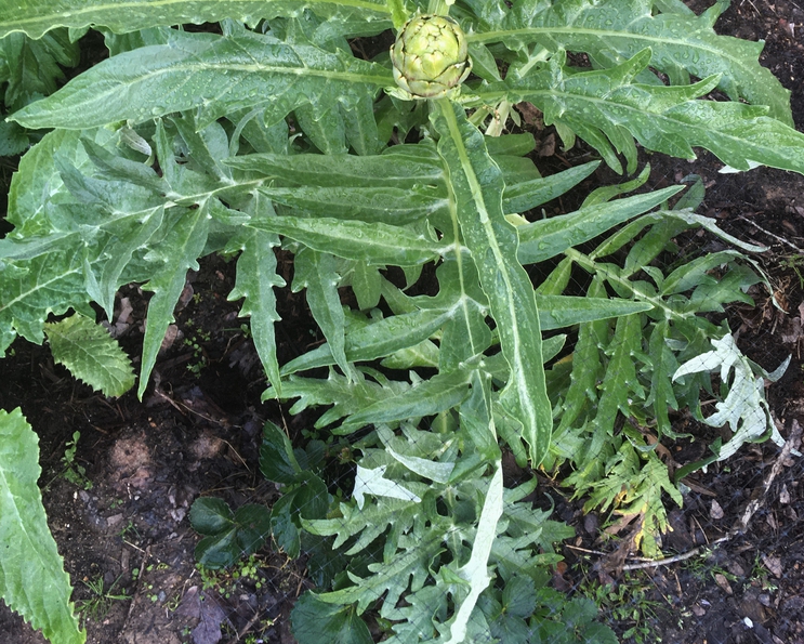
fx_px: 928
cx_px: 413
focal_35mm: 39
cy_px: 143
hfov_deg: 46.8
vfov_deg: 37.1
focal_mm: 4.15
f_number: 2.2
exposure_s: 1/120
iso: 40
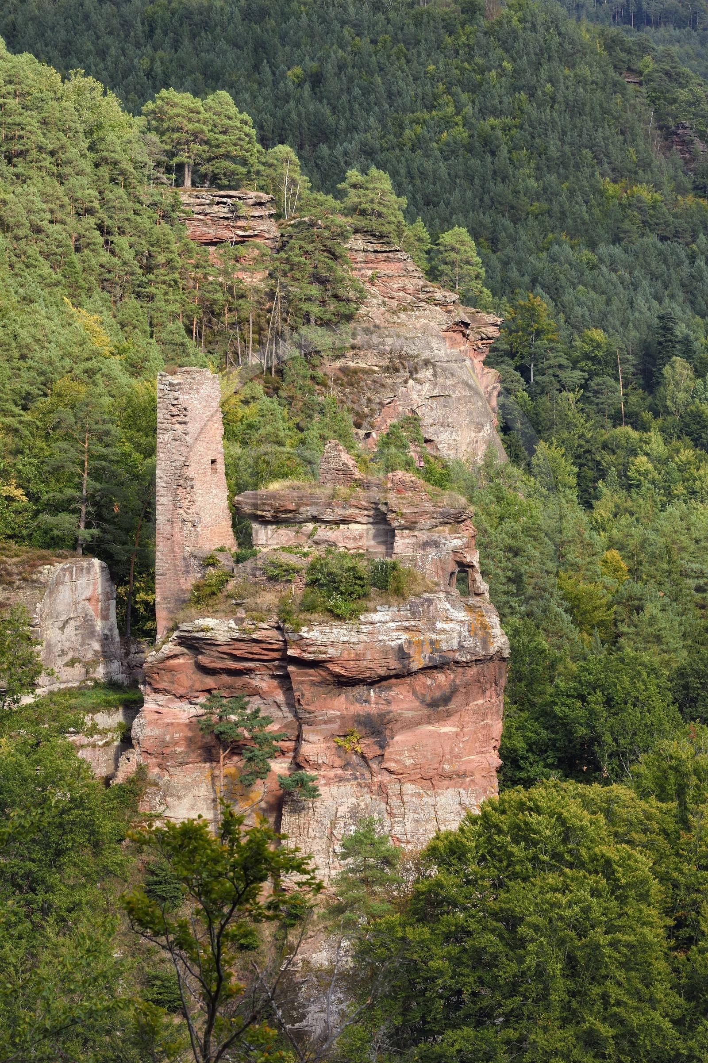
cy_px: 532
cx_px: 354
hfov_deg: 7.6
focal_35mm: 180
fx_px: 5314
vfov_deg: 11.4
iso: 800
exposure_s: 1/250
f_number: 18
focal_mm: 180
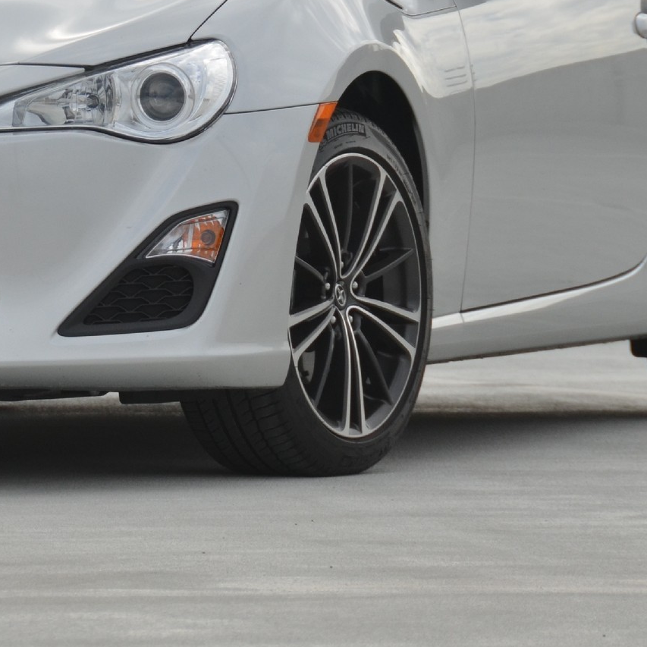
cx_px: 95
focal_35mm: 634
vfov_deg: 2.8
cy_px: 42
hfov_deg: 2.8
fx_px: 13407
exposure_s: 1/1600
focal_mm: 170
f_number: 6.3
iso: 400
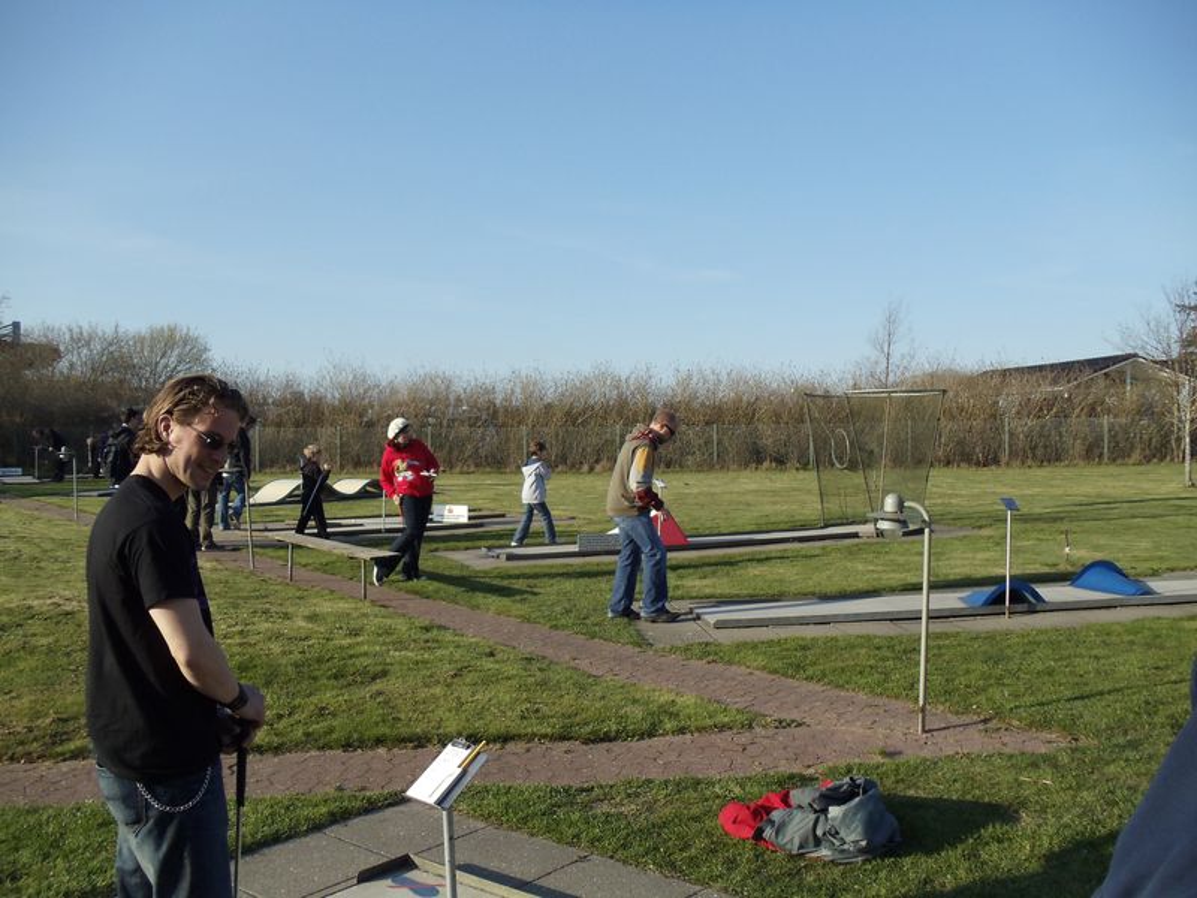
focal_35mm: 44
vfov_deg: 32.9
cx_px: 598
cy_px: 449
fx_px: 1521
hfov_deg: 42.9
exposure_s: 1/250
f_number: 7.1
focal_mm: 6
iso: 100
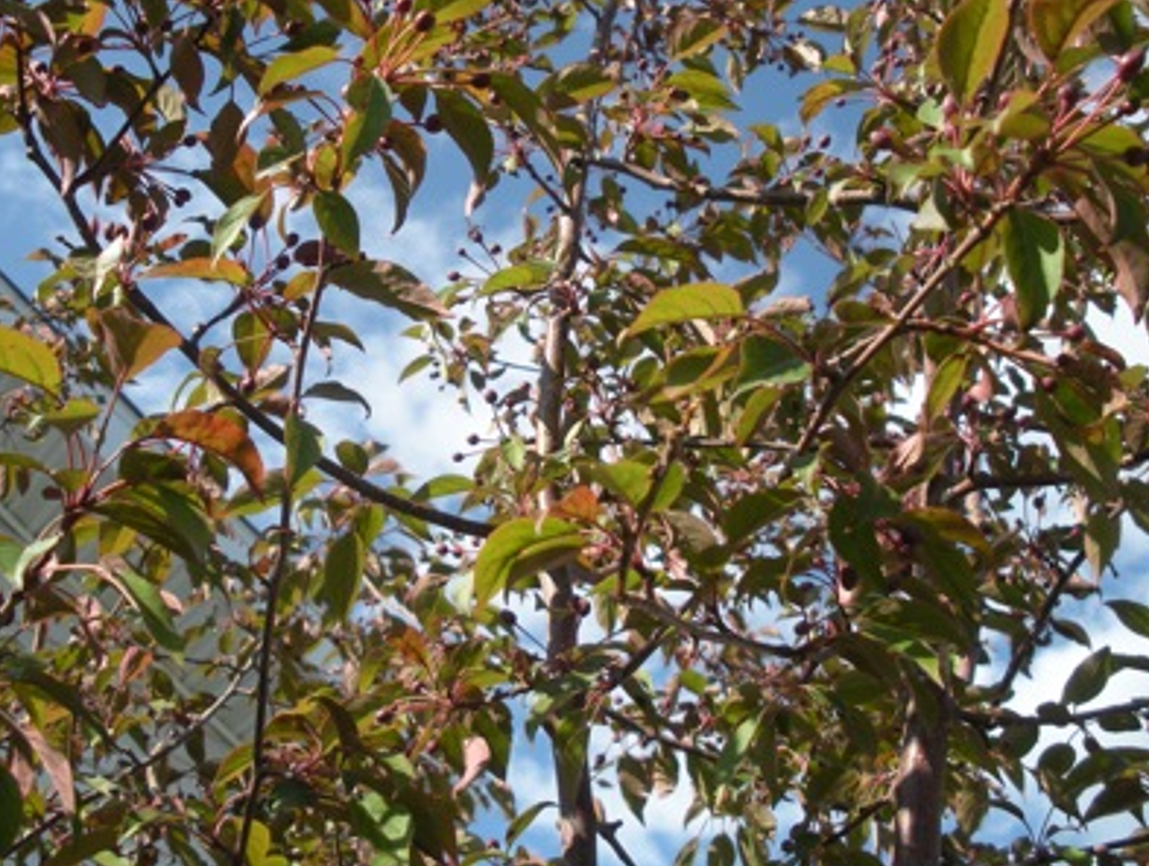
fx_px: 1429
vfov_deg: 33.6
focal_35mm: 43
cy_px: 373
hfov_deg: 43.8
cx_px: 567
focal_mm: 6.3
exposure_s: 1/355
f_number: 3.5
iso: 64
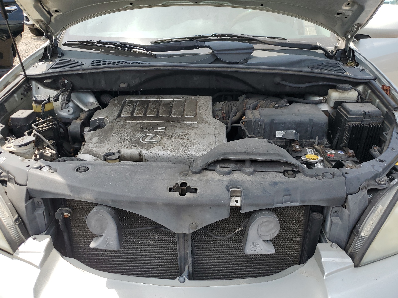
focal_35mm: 26
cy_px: 149
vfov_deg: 53.1
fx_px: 299
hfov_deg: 67.3
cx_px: 199
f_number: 1.5
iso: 50
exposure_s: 1/1250
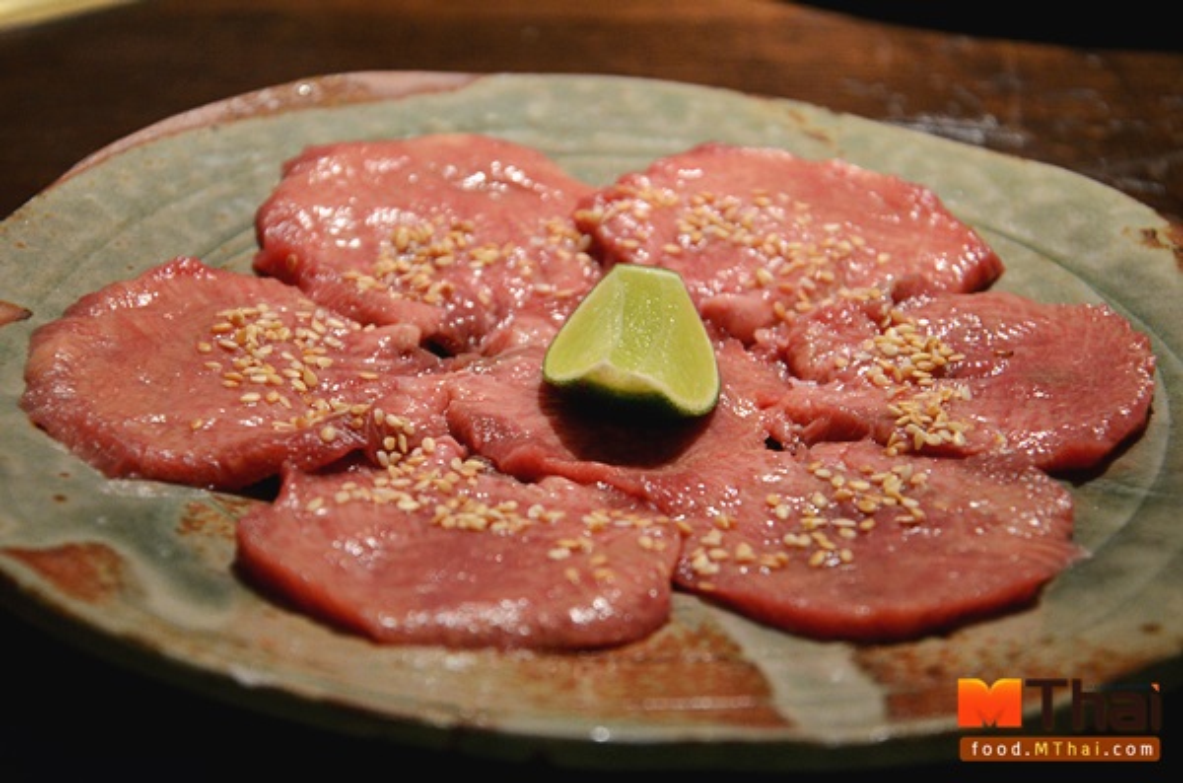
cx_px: 592
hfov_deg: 23.4
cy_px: 392
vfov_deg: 15.6
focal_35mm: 87
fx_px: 2852
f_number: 5.6
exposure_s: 1/30
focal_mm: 58
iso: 1600
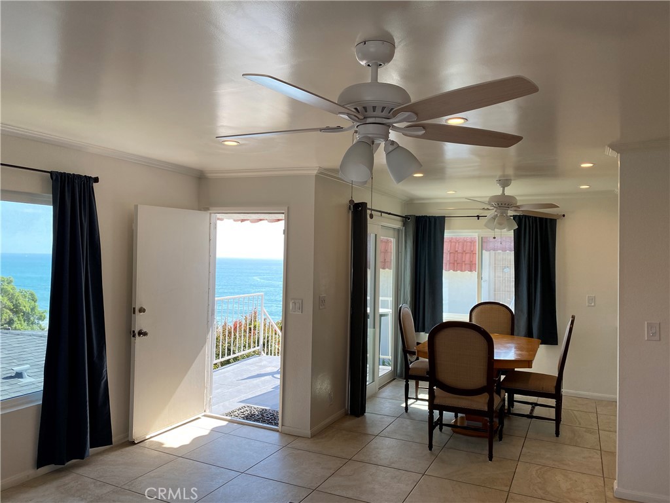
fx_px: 503
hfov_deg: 67.3
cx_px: 335
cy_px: 252
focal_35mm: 26
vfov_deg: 53.1
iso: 32
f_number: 1.8
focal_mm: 4.25
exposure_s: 1/299
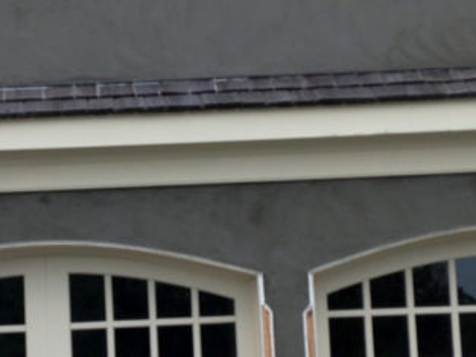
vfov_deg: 13.7
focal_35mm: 108
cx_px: 109
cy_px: 235
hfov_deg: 18.1
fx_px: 1486
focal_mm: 4.12
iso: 50
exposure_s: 1/142
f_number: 2.4
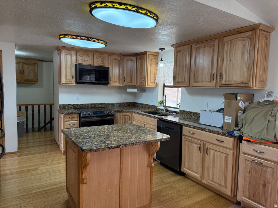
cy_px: 104
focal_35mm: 24
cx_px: 139
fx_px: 193
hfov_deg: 71.6
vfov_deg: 56.8
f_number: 1.78
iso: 200
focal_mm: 6.76
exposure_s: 1/163
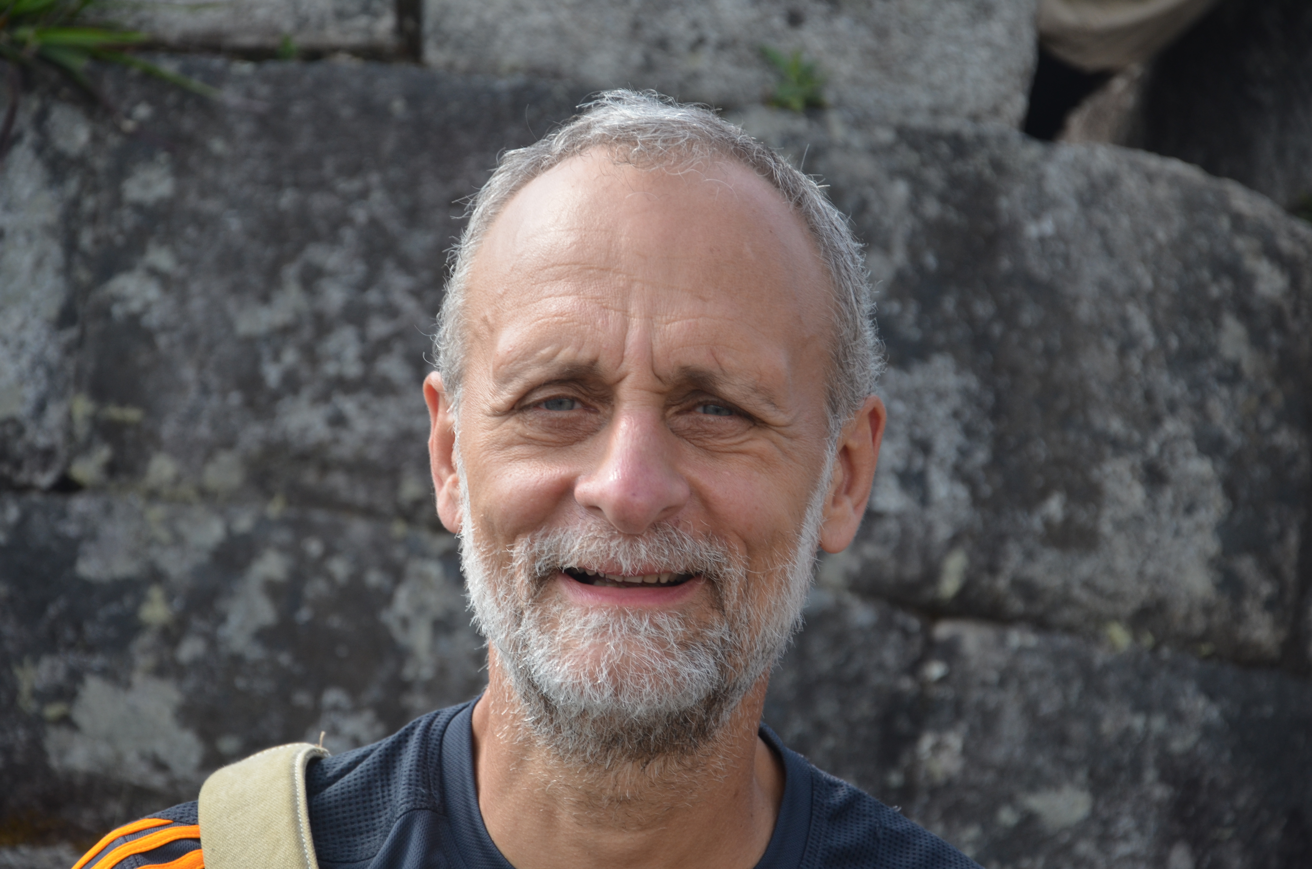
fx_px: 4910
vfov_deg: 10.1
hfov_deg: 15.2
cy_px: 434
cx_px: 656
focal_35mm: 135
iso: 320
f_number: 5.6
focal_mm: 90
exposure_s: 1/500
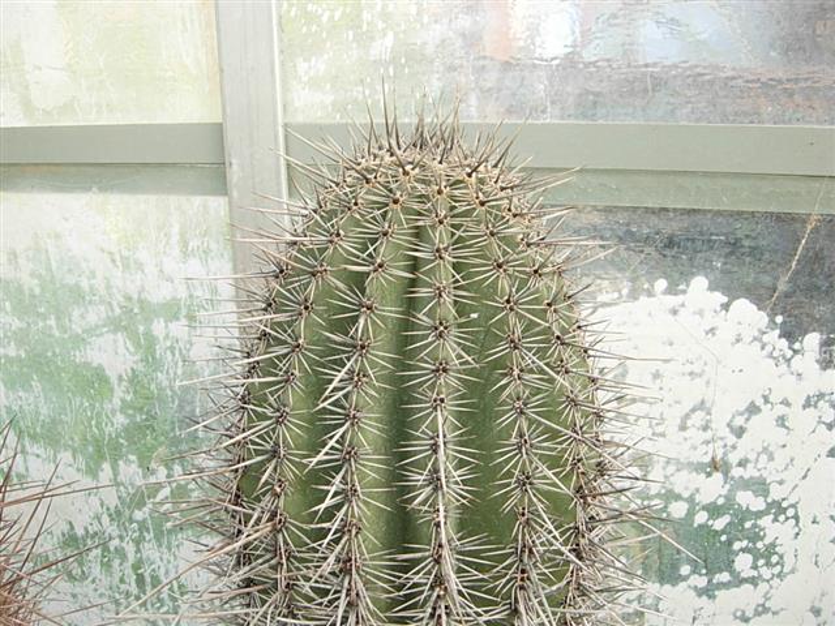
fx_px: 868
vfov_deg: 39.7
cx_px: 418
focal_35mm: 36
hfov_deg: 51.4
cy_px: 313
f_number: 3
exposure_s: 1/90.5
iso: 50
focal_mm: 7.5
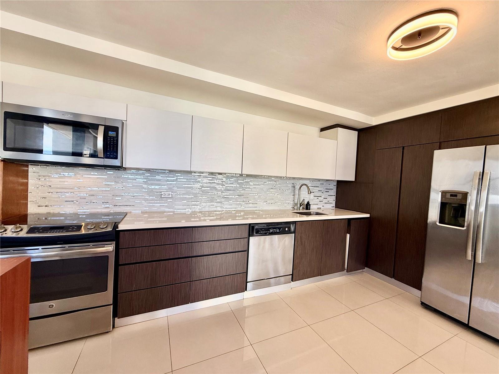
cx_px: 250
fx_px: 202
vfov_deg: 85.7
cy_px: 187
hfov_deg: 102.1
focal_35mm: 14
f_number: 2.2
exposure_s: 1/120
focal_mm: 2.22
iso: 80
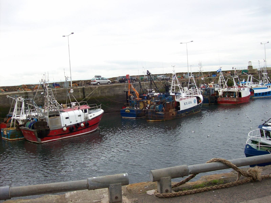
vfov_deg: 39.7
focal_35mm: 36
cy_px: 102
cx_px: 136
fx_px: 282
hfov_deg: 51.4
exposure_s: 1/407
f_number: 2.7
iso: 80
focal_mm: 6
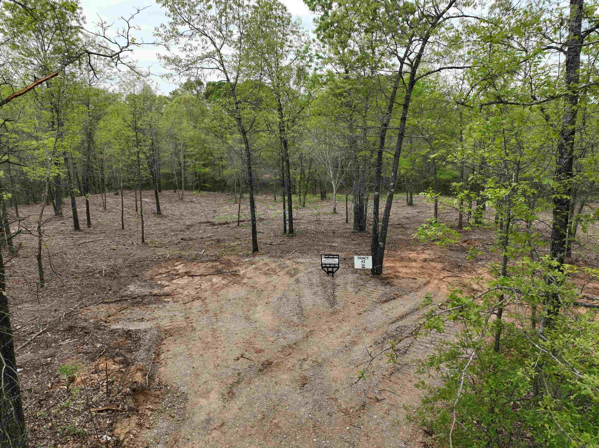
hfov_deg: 71.6
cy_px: 224
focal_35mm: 24
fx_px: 415
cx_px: 300
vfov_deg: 56.8
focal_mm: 12.29
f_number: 2.8
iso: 200
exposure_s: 1/1600
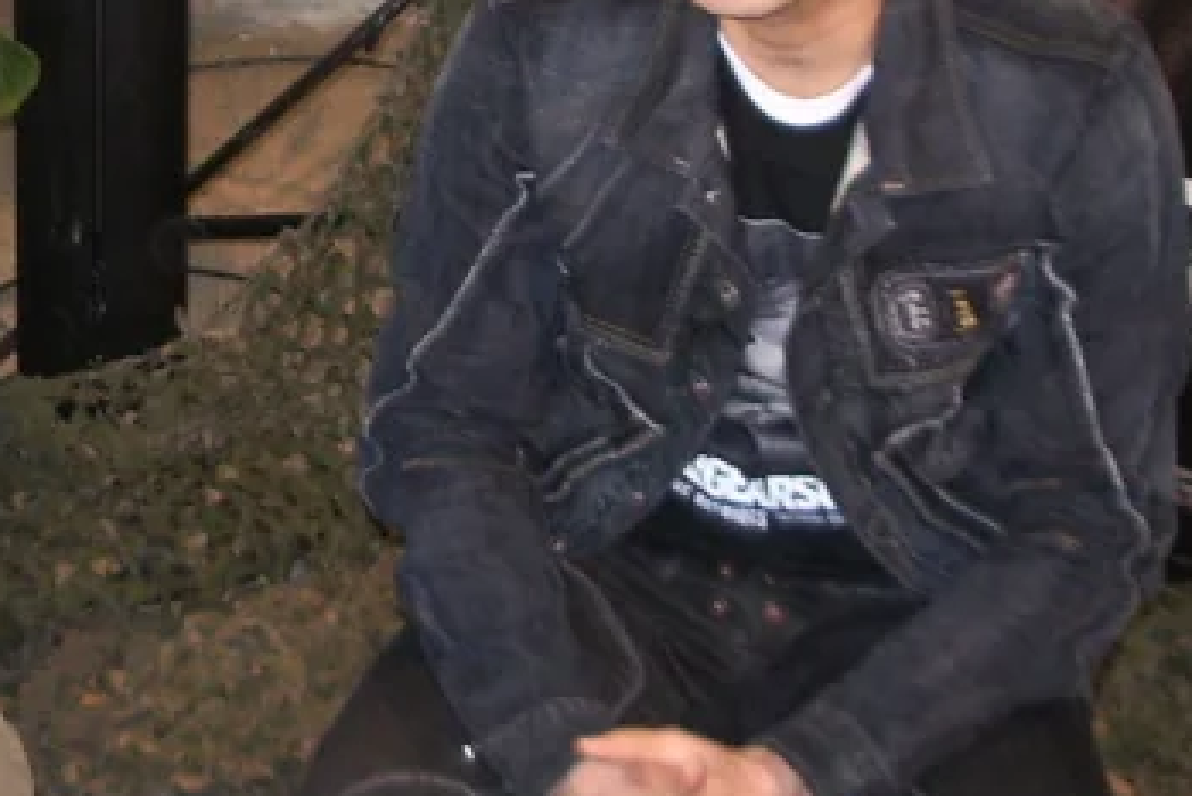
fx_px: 3312
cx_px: 133
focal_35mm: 100
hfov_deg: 20.0
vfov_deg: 13.6
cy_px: 82
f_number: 2.6
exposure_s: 1/40
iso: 100
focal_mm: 5.8
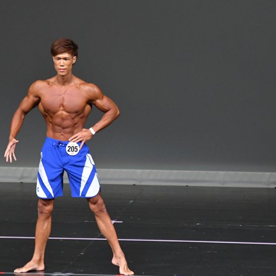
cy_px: 136
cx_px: 134
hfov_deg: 4.0
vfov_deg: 4.0
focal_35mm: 436
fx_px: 3933
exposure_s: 1/400
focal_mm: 210
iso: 4000
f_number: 5.6
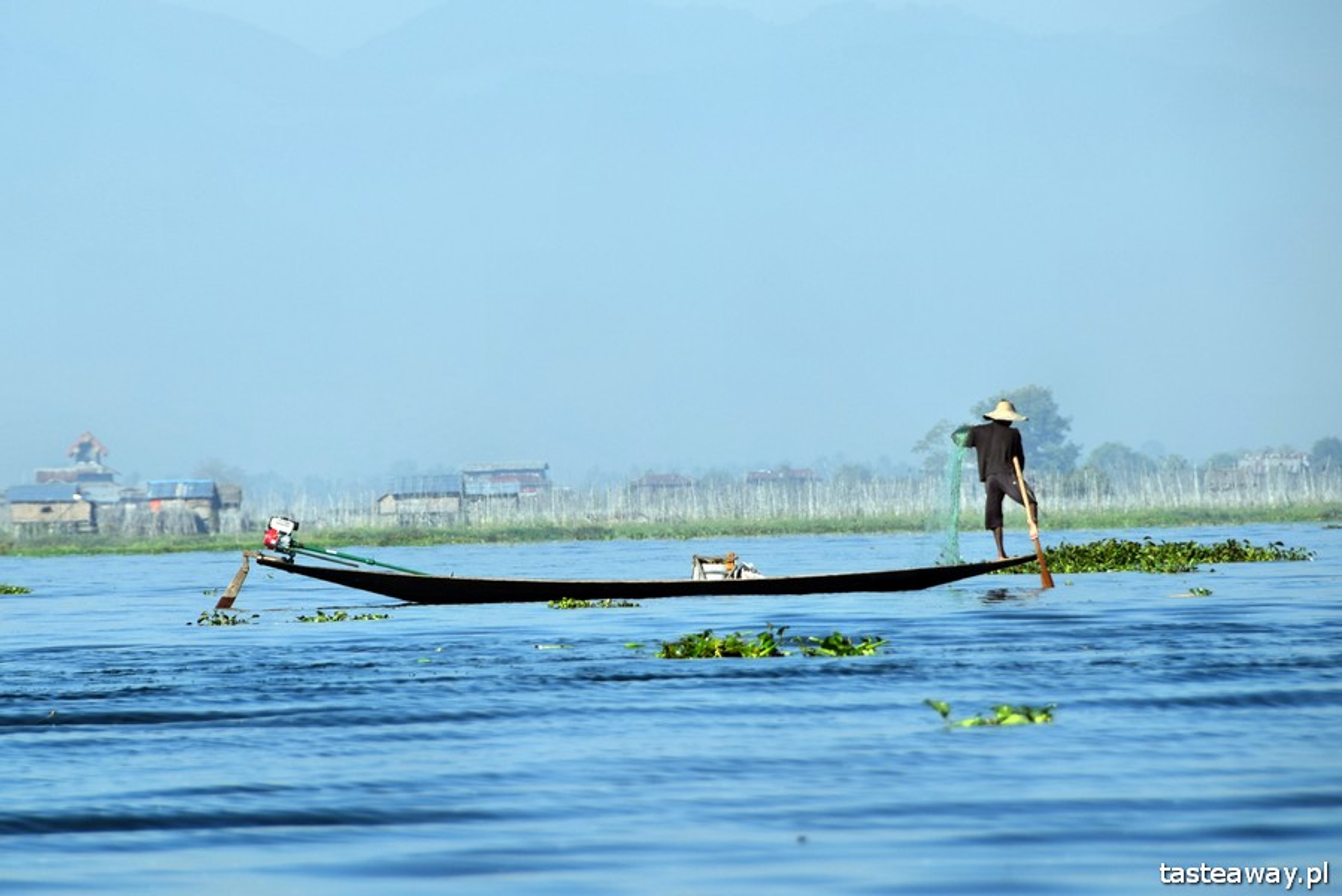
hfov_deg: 6.9
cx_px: 671
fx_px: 11186
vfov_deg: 4.6
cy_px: 448
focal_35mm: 300
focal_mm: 200
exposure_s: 1/800
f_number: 7.1
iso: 200
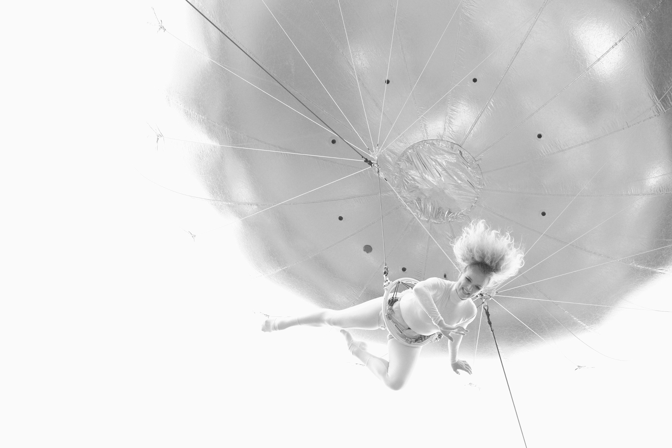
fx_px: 1400
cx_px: 336
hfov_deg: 27.0
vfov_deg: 18.2
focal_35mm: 75
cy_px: 224
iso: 400
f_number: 4.5
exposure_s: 1/1400
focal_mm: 50
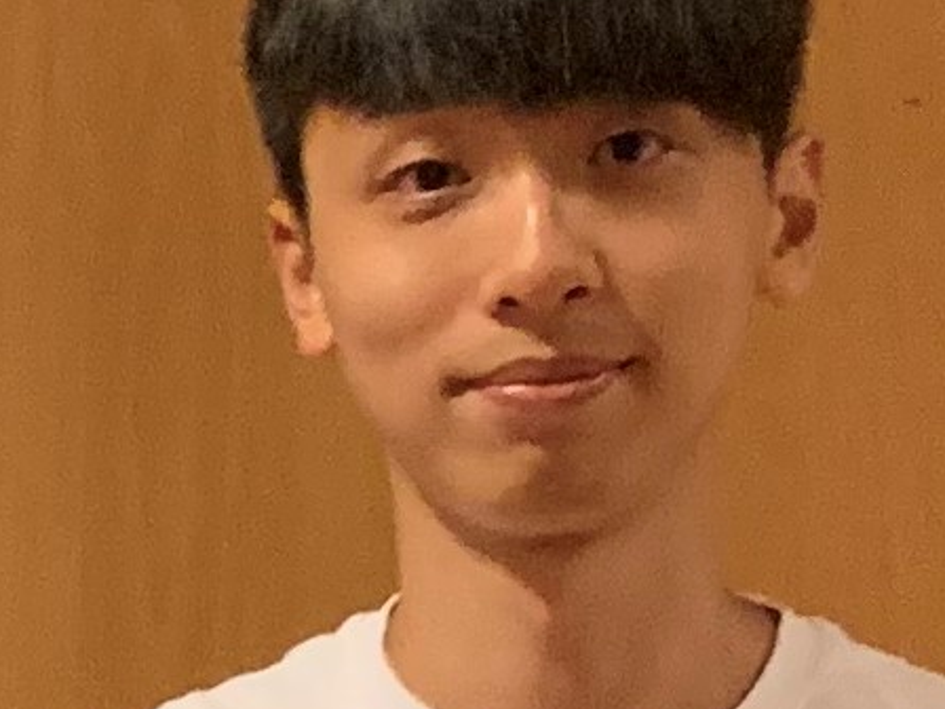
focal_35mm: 197
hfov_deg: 9.2
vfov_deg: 6.8
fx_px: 5378
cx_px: -1129
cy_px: 2142
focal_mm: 4.25
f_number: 1.8
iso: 500
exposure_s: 1/25
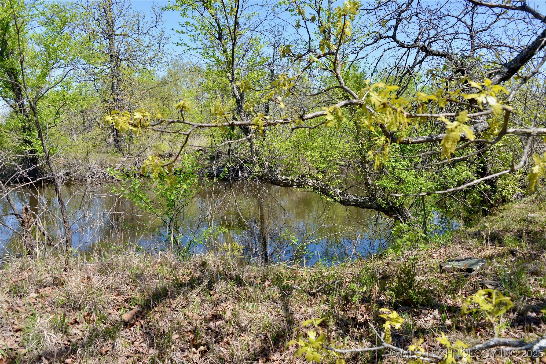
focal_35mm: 28
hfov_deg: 65.5
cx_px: 273
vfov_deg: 46.4
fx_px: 425
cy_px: 182
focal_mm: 28
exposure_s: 1/320
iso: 320
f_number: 9
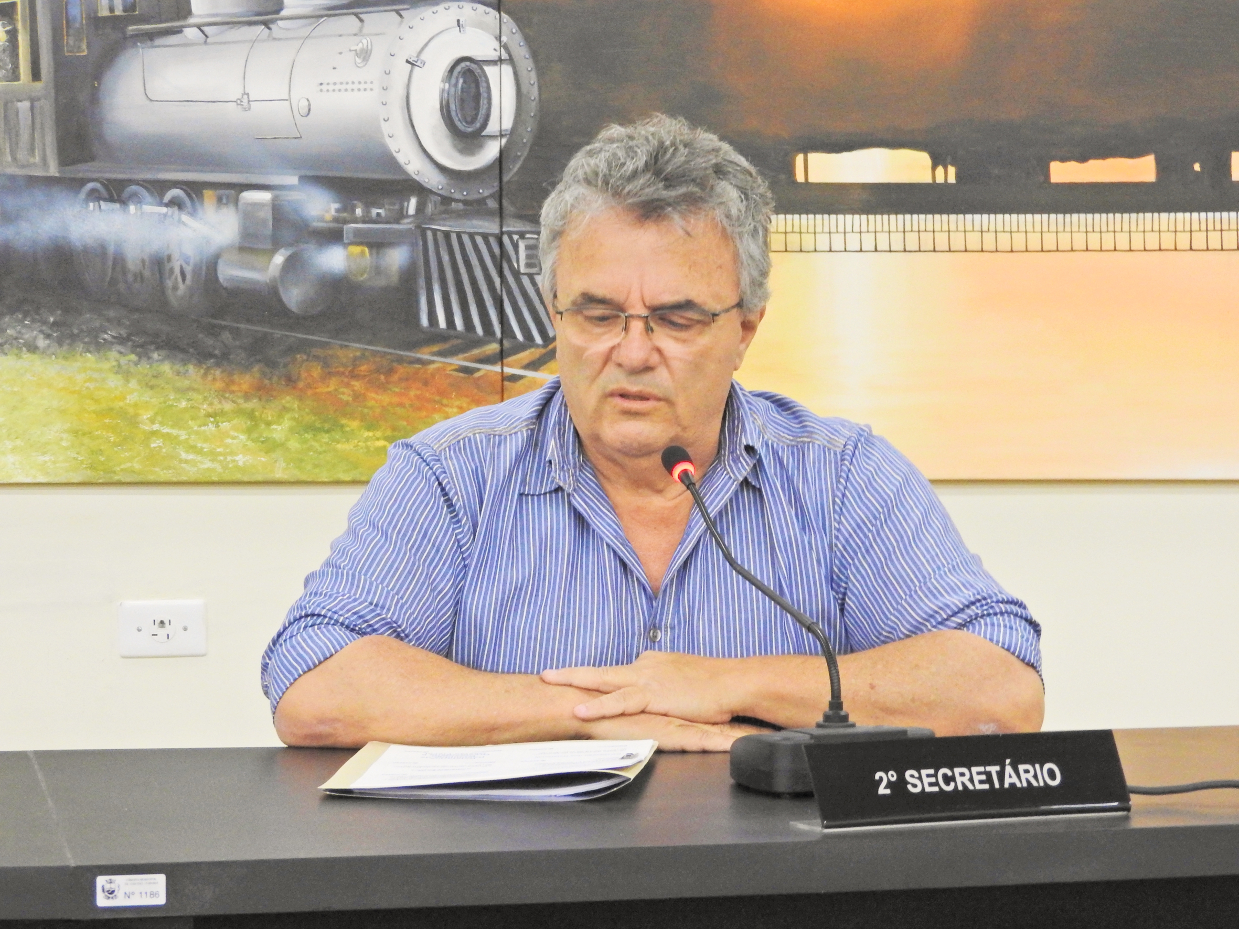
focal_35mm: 135
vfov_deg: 11.0
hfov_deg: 14.6
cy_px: 464
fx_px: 4833
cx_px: 620
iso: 800
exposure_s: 1/13
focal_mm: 24.2
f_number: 5
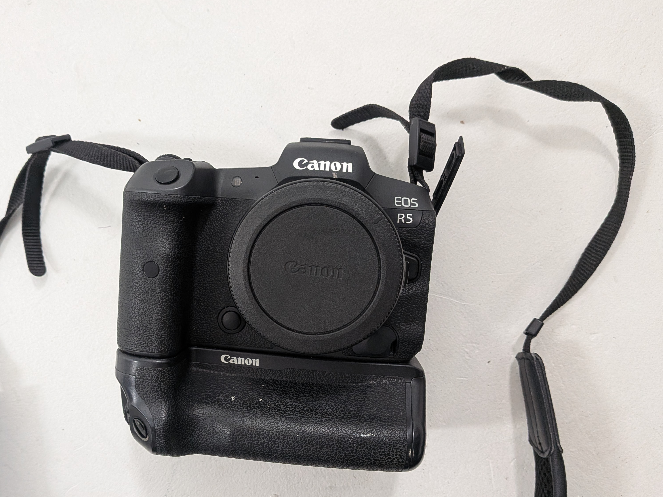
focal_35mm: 32
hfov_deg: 56.3
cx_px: 256
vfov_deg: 44.0
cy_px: 286
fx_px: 613
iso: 371
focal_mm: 4.53
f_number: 1.7
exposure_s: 1/100
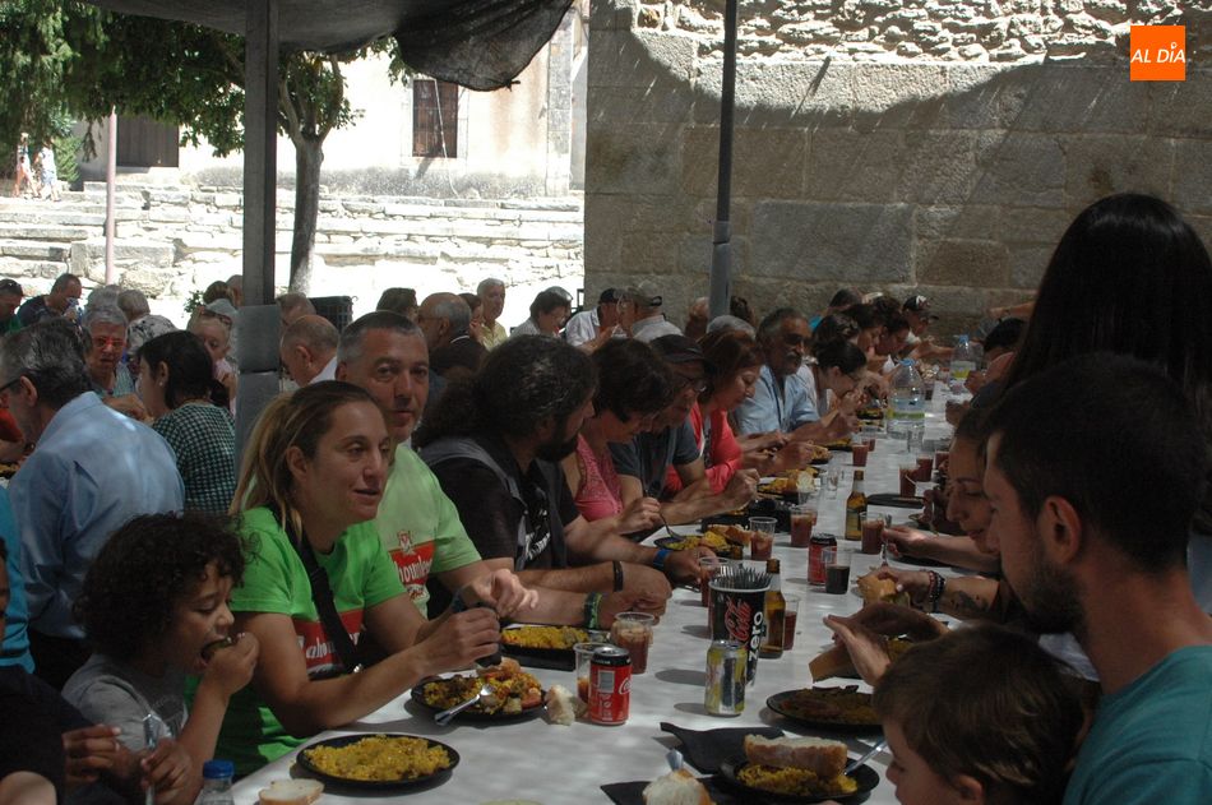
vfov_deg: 28.0
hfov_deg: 41.2
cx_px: 606
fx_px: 1614
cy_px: 402
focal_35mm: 48
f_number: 9
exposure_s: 1/320
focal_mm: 32
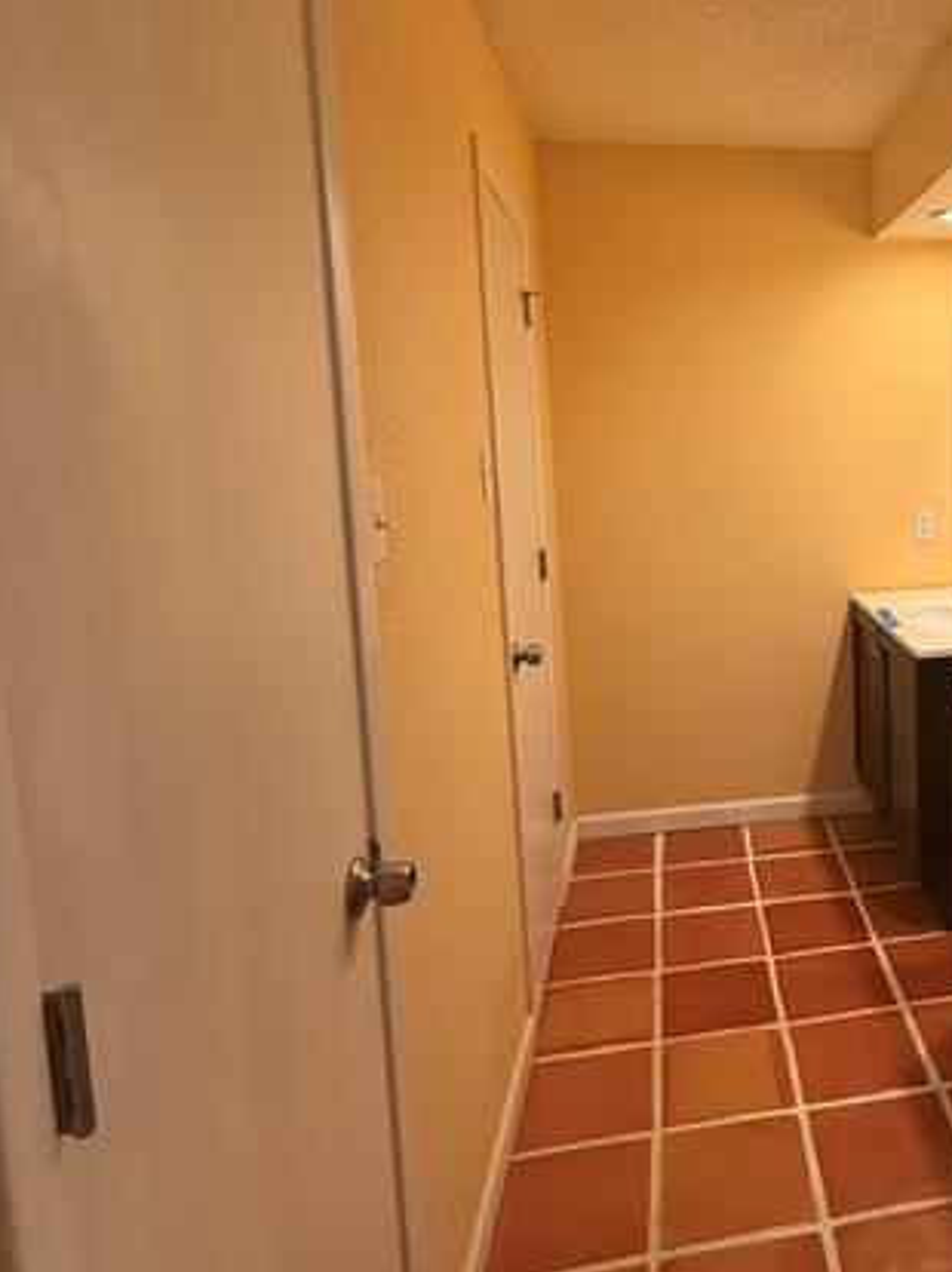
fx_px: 954
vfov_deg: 66.9
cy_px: 538
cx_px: 848
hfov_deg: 47.9
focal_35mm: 26
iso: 200
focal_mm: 2.22
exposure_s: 1/120
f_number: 2.2
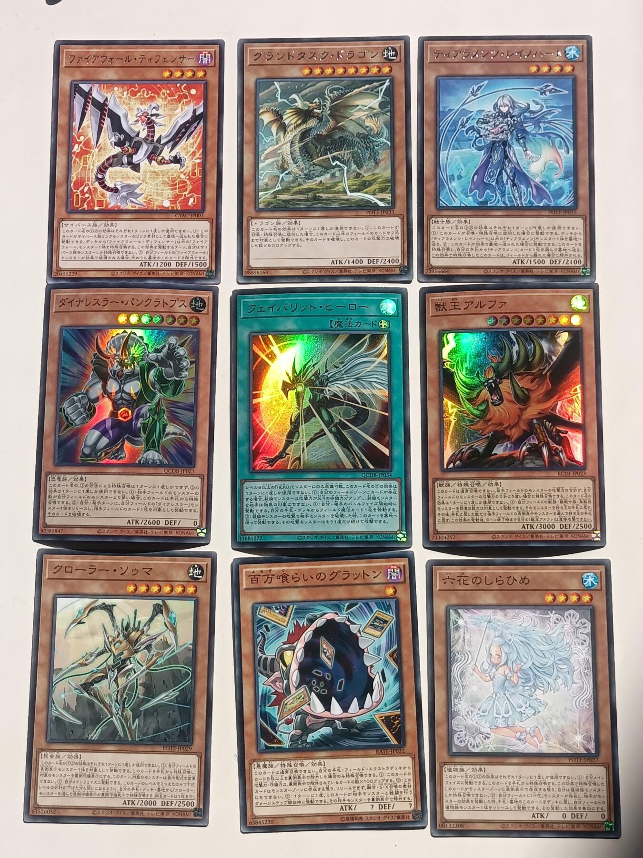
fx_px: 1139
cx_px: 322
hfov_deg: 31.5
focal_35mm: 46
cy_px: 429
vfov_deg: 41.2
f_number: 1.8
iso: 101
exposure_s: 1/1603
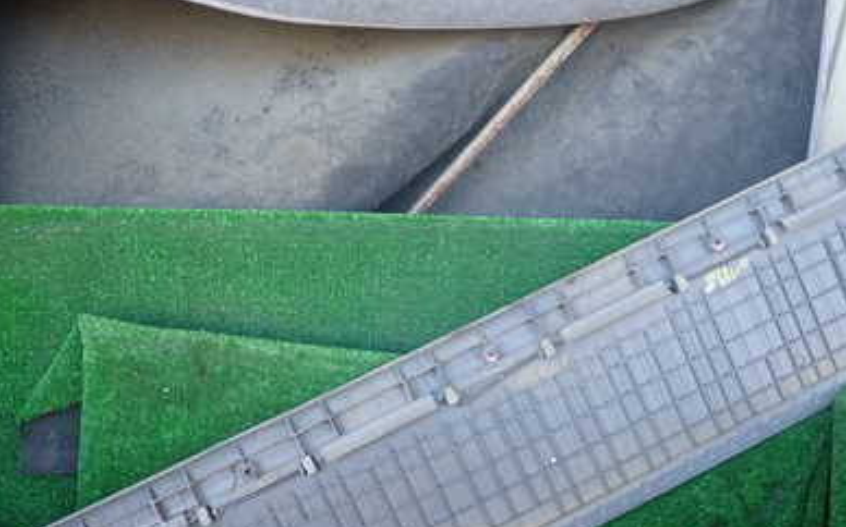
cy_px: 351
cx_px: 460
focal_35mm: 41
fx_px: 945
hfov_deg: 48.2
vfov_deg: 31.0
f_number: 2
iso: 160
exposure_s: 1/60
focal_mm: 4.5
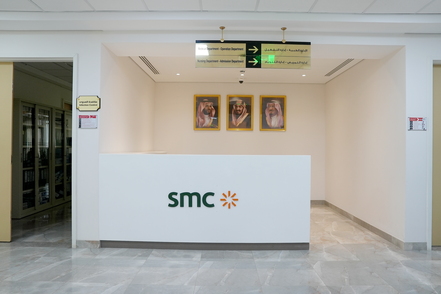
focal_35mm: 24
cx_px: 220
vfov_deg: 53.2
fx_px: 294
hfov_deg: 73.7
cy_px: 147
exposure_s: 1/160
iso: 800
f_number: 4
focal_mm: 24
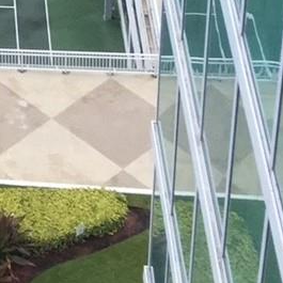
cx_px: -531
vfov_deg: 10.5
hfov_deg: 9.3
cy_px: -252
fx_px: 1434
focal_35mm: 155
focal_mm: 4.15
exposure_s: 1/706
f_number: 2.2
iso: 32
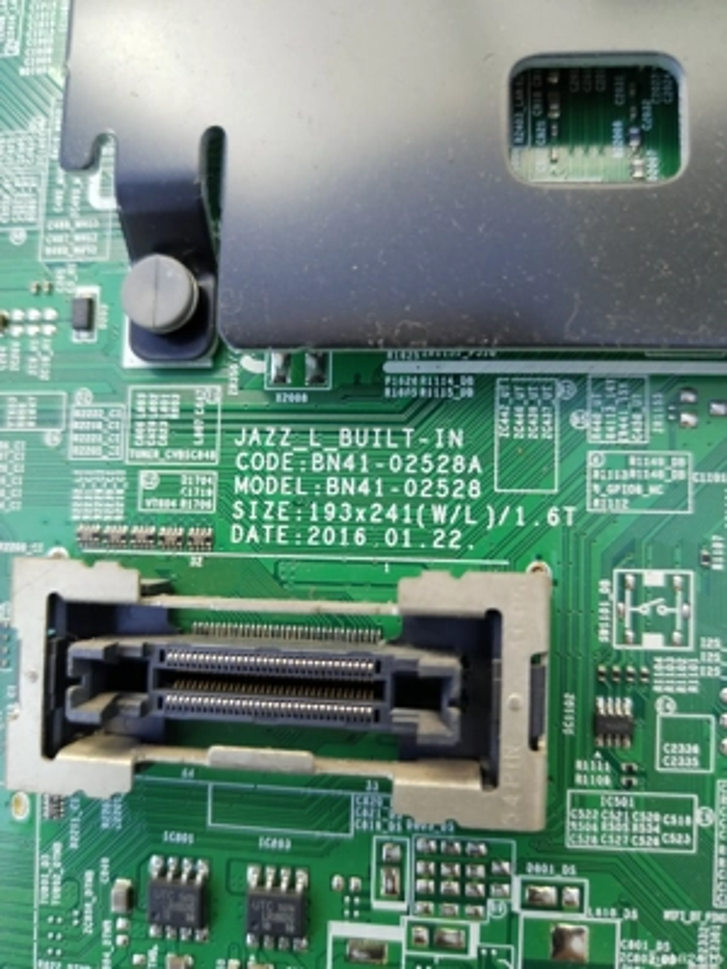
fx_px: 728
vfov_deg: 67.3
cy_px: 484
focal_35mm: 26
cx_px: 364
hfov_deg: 53.1
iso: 100
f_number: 1.8
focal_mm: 4.75
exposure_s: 1/141
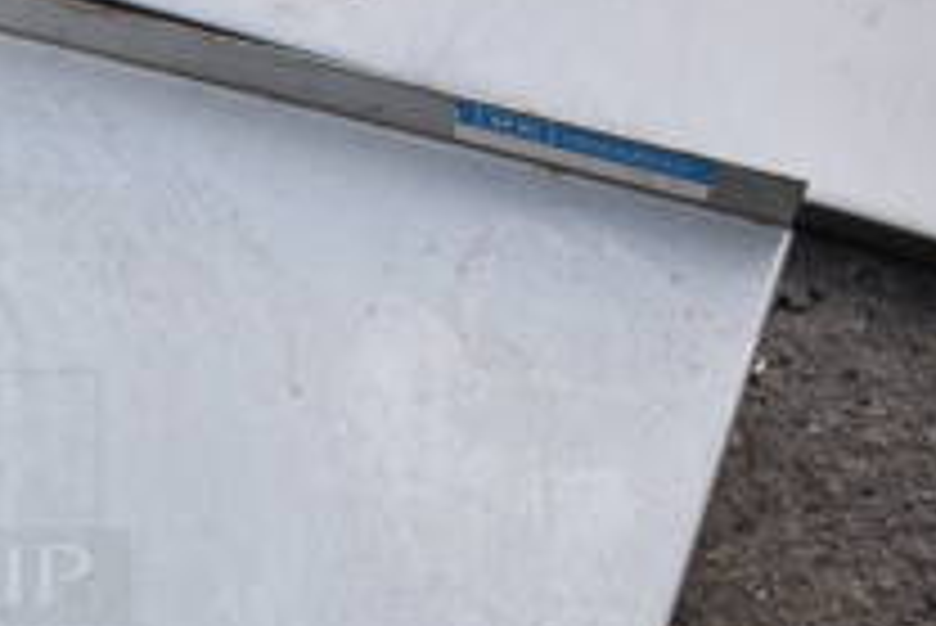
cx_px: -369
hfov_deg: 22.2
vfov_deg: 17.3
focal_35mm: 79
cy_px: 387
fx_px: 2055
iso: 400
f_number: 5.6
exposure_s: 1/125
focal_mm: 18
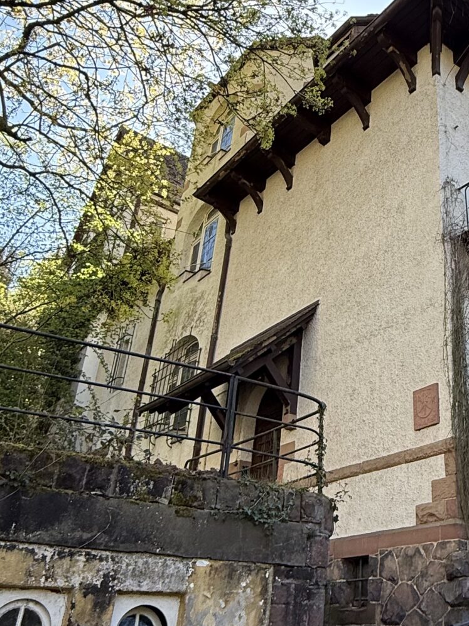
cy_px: 309
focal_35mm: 36
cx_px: 391
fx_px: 650
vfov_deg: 51.4
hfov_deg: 37.9
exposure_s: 1/424
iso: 64
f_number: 2.2
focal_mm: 2.22
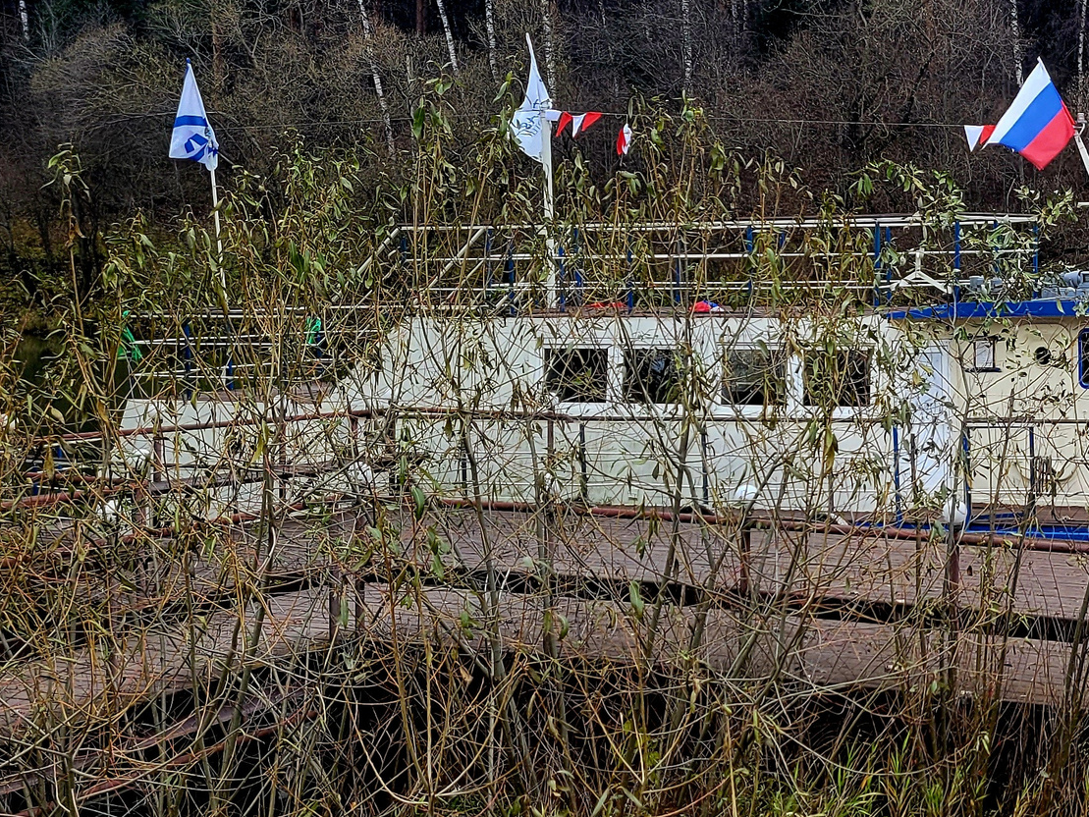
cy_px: 344
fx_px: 1888
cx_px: 1211
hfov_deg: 29.0
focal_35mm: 60
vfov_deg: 24.4
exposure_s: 1/238
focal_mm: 5.4
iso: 40
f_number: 1.8
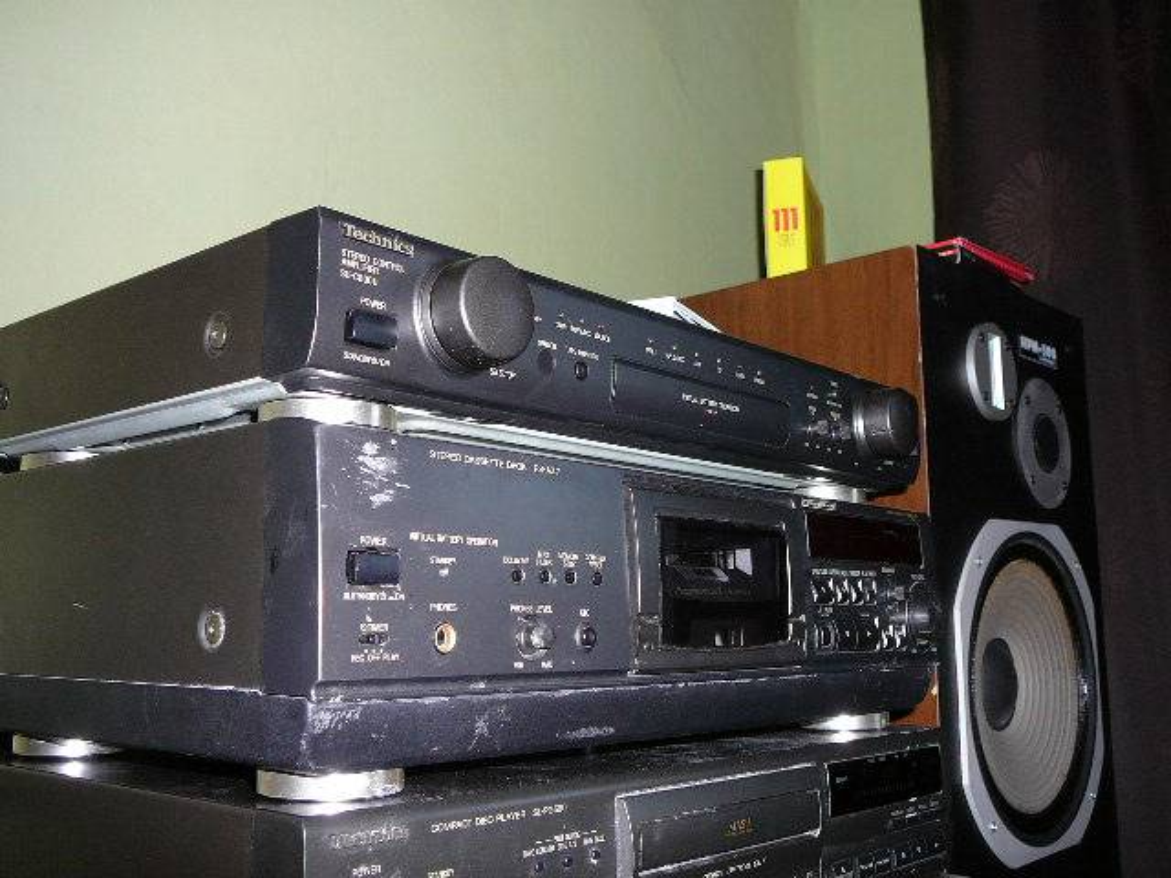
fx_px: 1184
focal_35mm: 35
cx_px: 586
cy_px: 439
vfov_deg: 40.7
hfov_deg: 52.6
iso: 80
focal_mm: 5.2
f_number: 2.8
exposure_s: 1/30
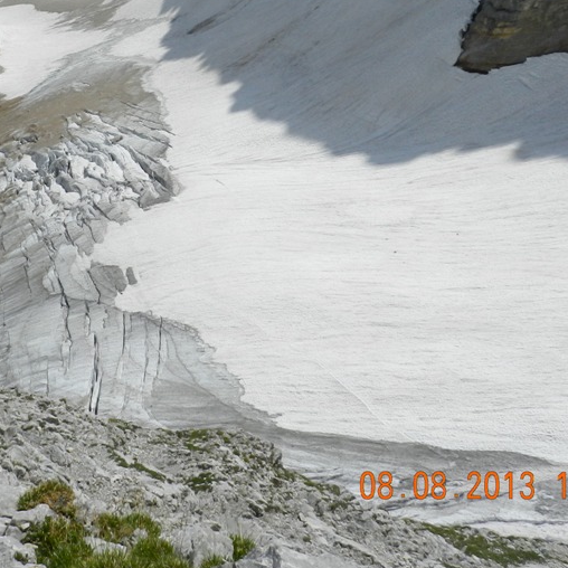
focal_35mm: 41
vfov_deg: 39.9
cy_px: 145
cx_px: 139
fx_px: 761
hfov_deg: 39.8
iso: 160
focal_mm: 4
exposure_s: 1/1000
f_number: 5.6
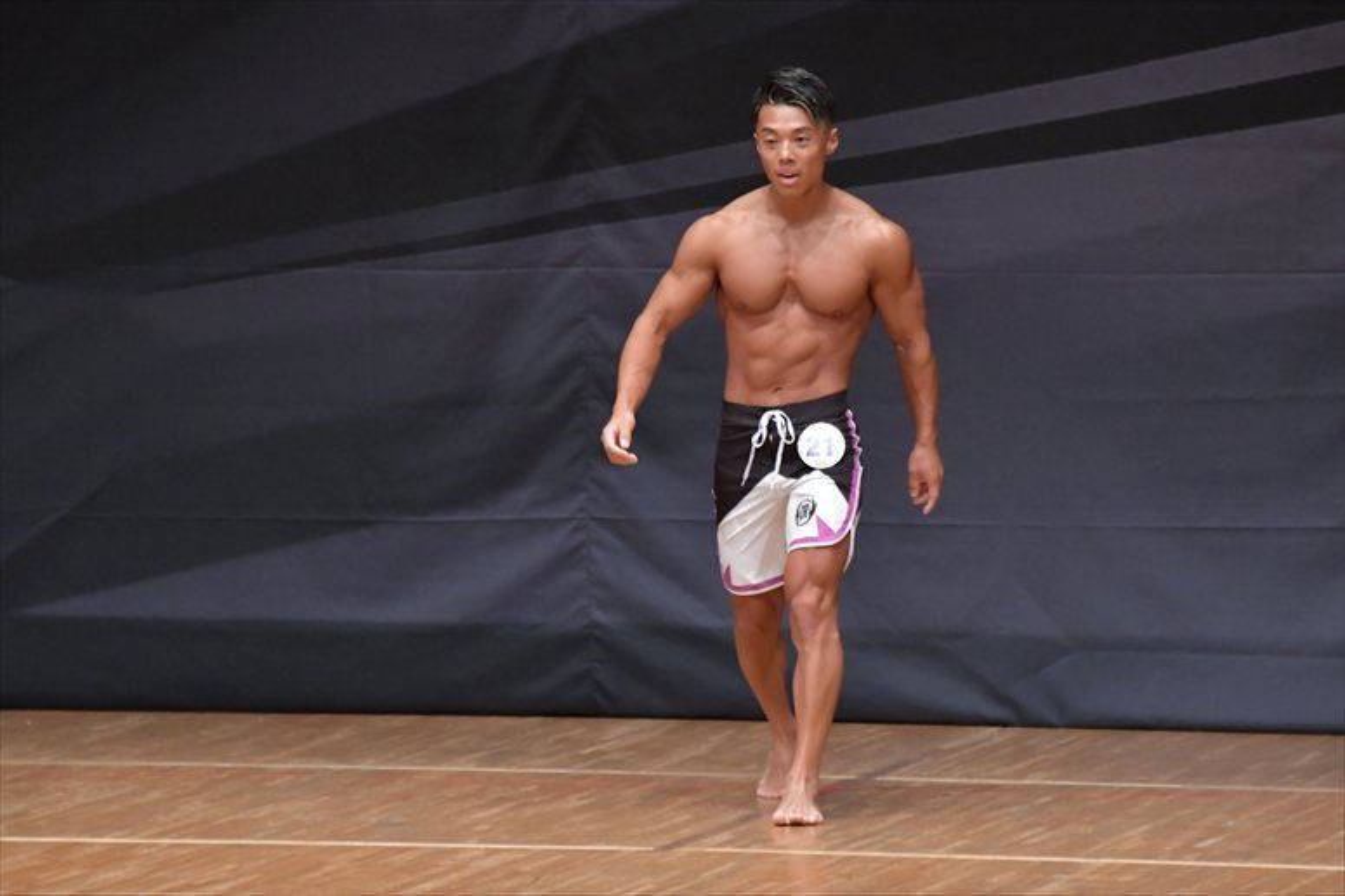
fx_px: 12883
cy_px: 448
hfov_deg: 6.0
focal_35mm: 345
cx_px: 672
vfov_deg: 4.0
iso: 6400
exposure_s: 1/400
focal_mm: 230
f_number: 5.6
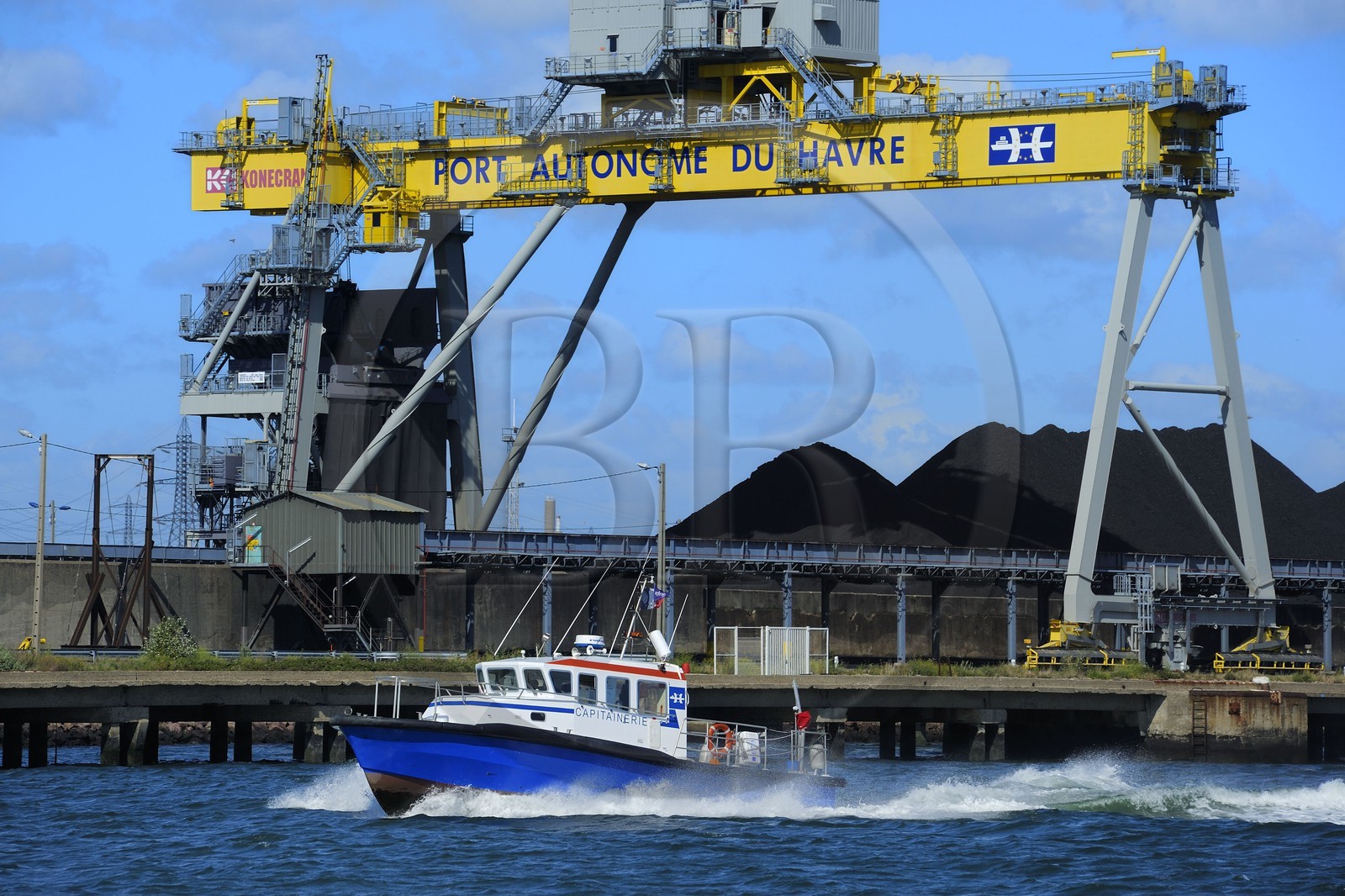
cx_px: 672
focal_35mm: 200
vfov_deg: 6.9
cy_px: 448
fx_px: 7470
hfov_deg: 10.3
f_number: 8
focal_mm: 200
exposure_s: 1/640
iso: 200
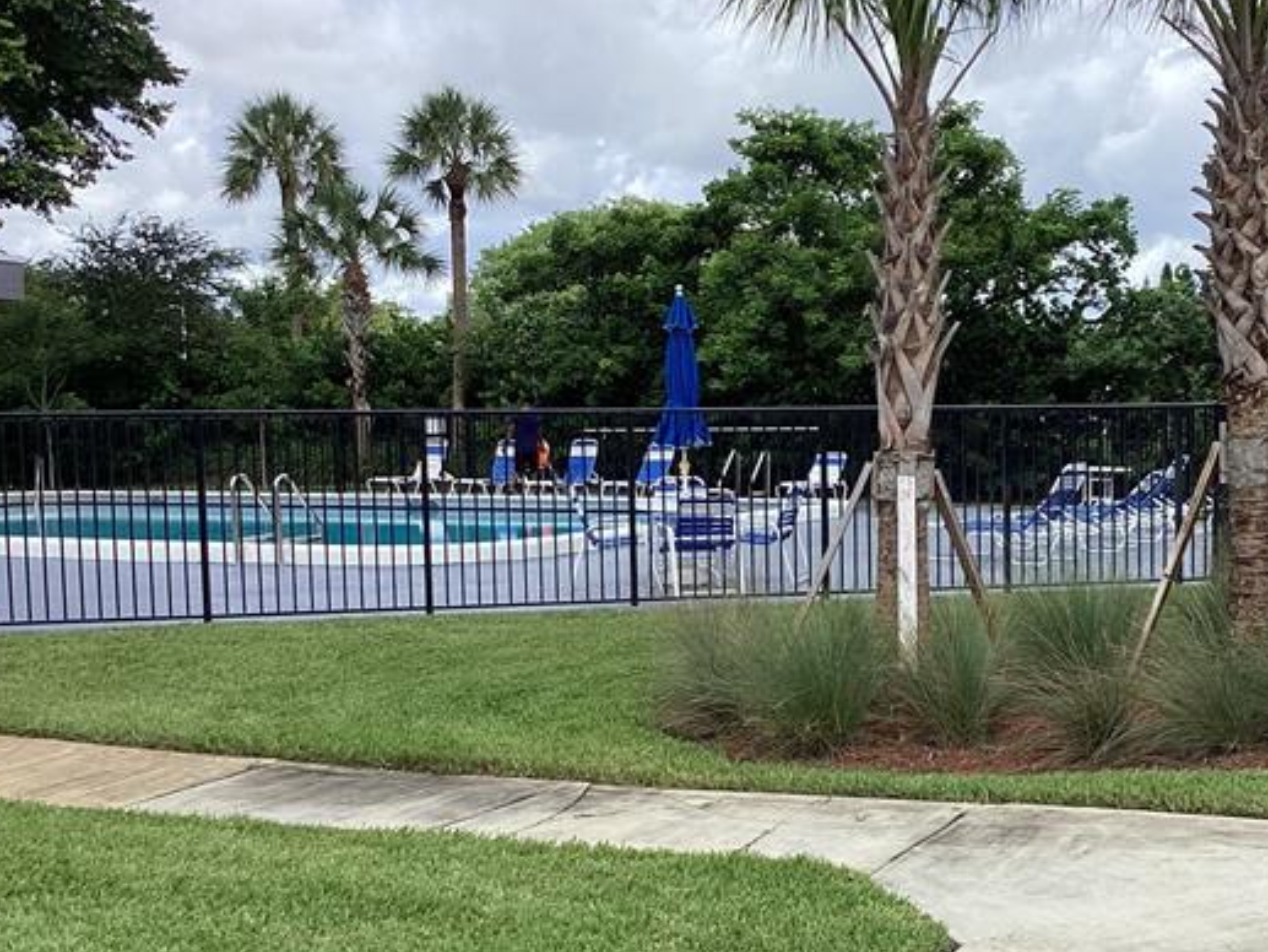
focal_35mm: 48
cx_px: 871
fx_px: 1759
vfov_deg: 30.2
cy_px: 594
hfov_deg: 39.1
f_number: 2.4
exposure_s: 1/702
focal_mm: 3.3
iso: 25
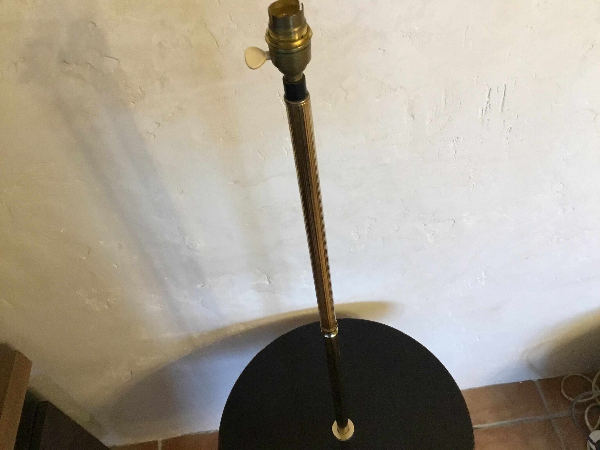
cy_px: 225
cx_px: 300
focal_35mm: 31
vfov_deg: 45.4
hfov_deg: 58.4
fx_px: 537
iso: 200
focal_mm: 3.3
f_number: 2.4
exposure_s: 1/25
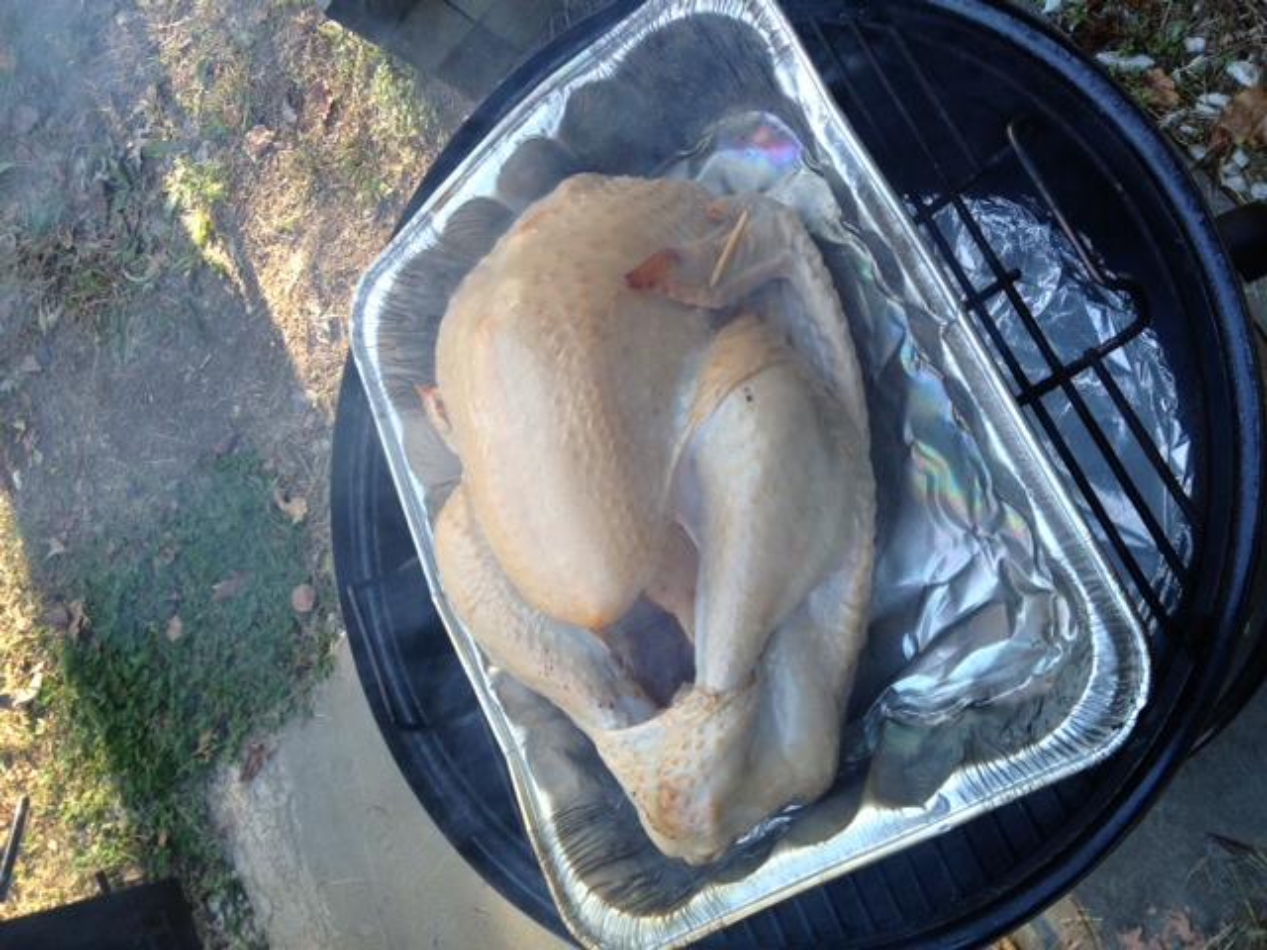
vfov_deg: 40.7
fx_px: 1281
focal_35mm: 35
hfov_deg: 52.6
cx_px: 634
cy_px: 475
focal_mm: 4.28
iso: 80
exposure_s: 1/120
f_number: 2.4
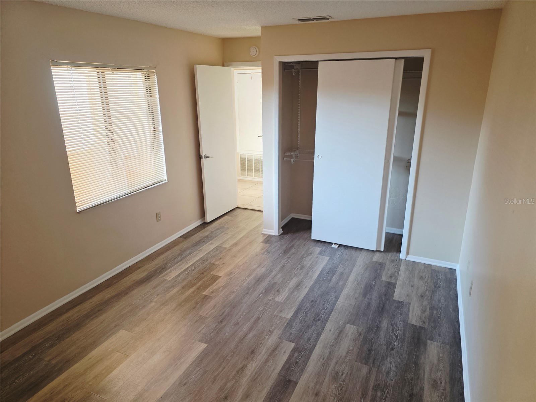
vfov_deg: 58.9
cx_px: 268
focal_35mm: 23
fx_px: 356
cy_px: 201
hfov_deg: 73.9
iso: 200
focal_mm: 6.3
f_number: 1.7
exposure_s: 1/120
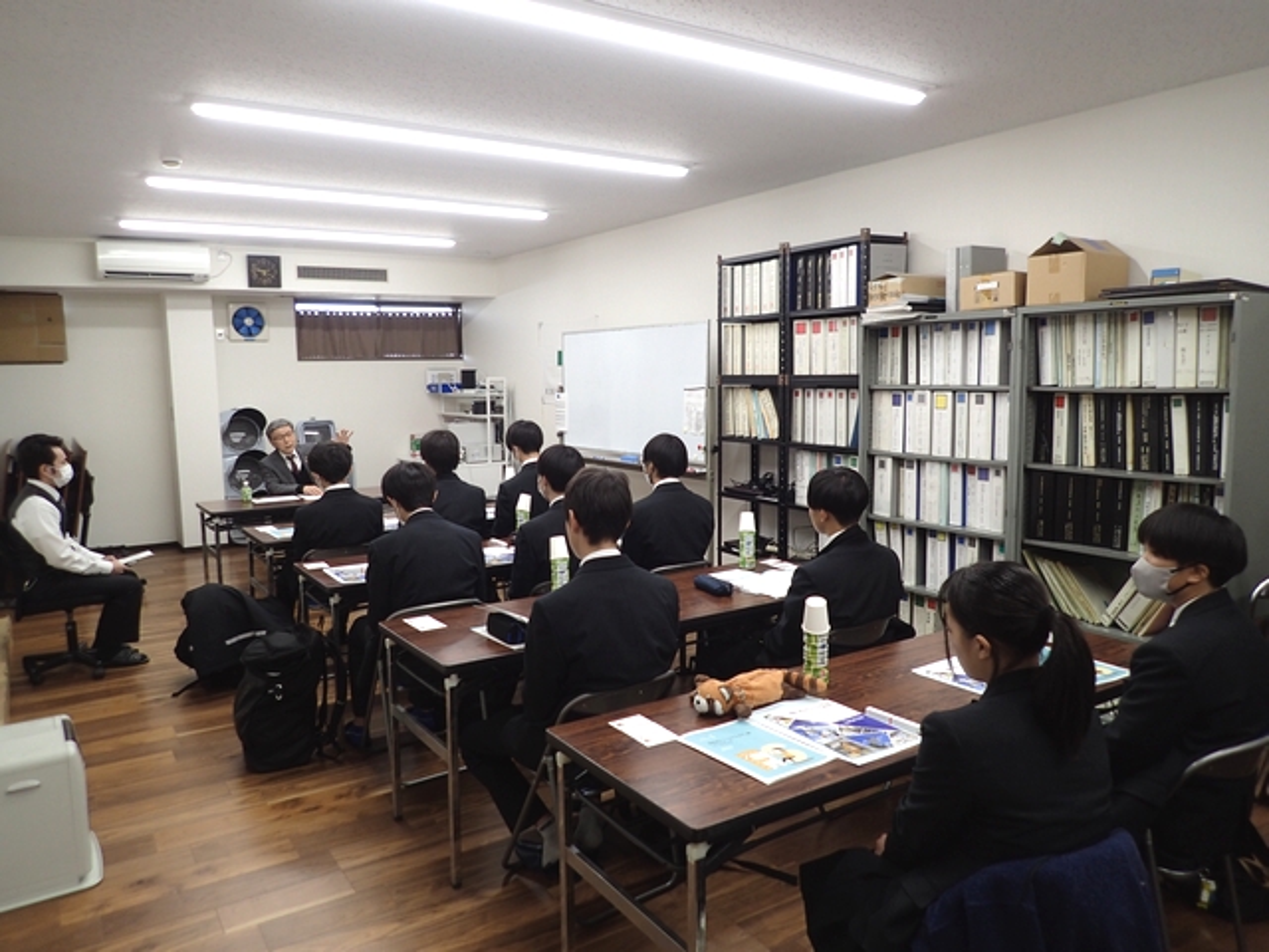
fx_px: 916
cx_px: 634
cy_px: 476
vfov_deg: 54.9
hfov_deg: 69.4
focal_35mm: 25
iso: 100
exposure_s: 1/80
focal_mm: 4.5
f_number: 2
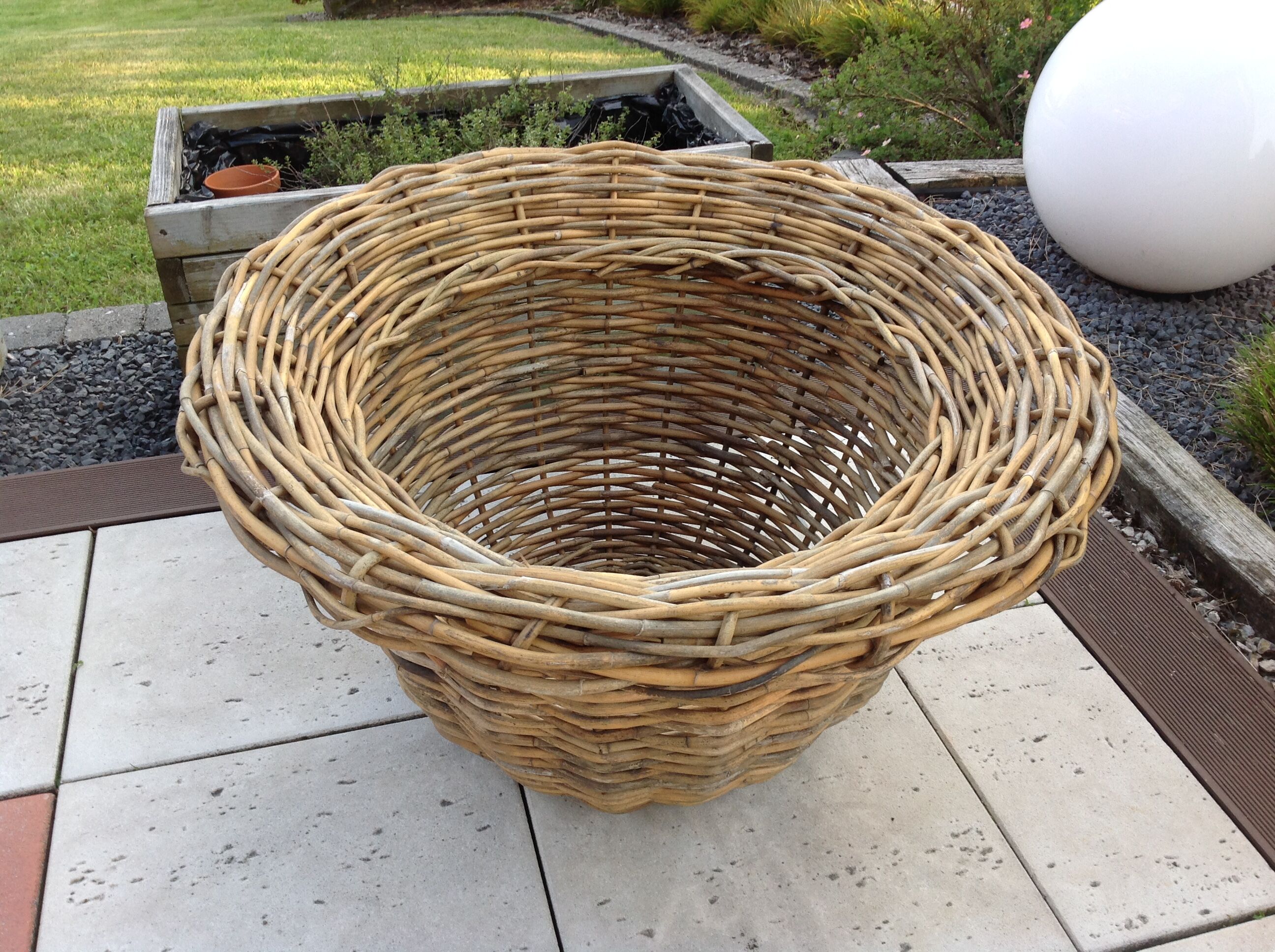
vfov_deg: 40.6
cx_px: 638
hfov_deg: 52.7
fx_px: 1287
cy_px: 476
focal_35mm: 35
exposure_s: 1/120
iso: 50
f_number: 2.4
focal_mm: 4.28
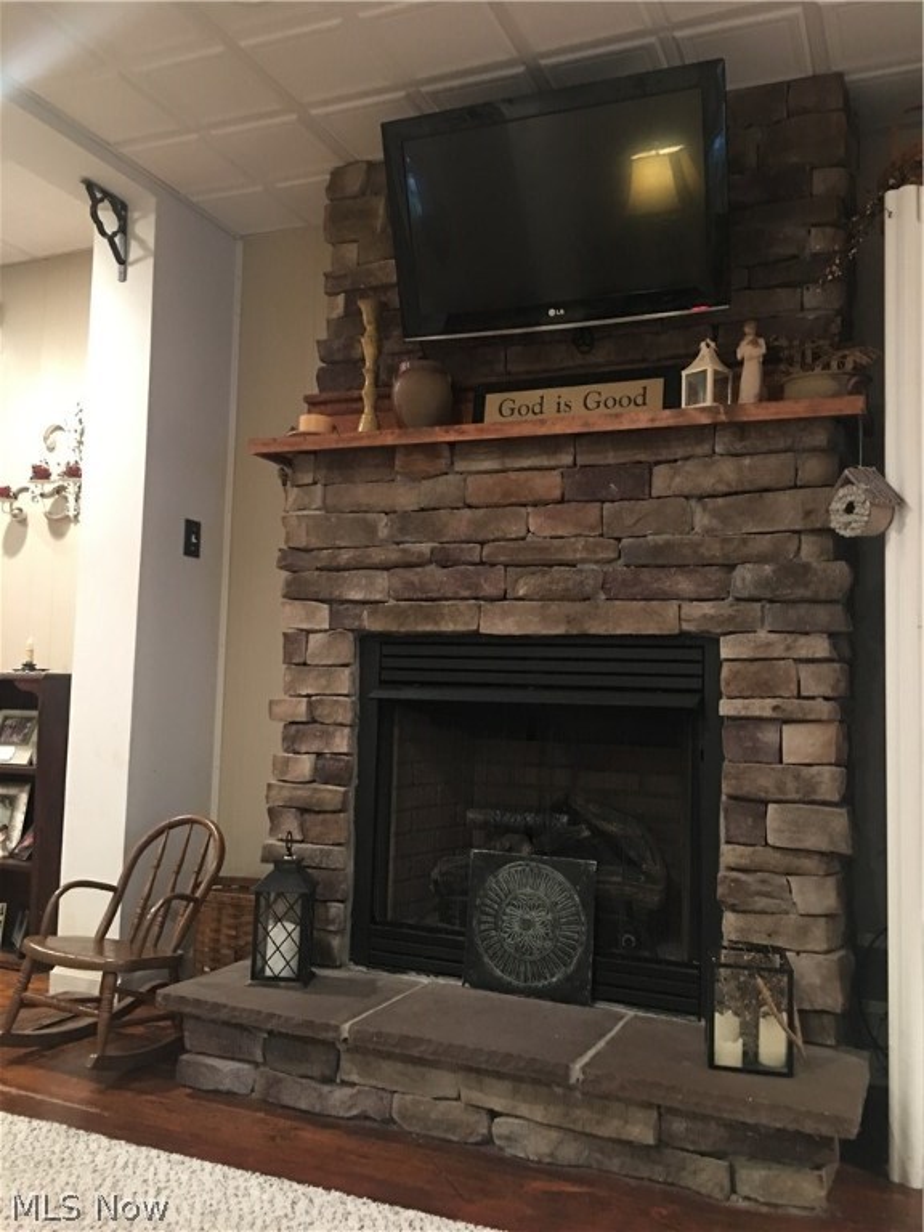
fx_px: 1032
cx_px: 462
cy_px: 616
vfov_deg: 61.7
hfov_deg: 48.2
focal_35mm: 29
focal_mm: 4.15
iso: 80
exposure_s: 1/4
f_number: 2.2
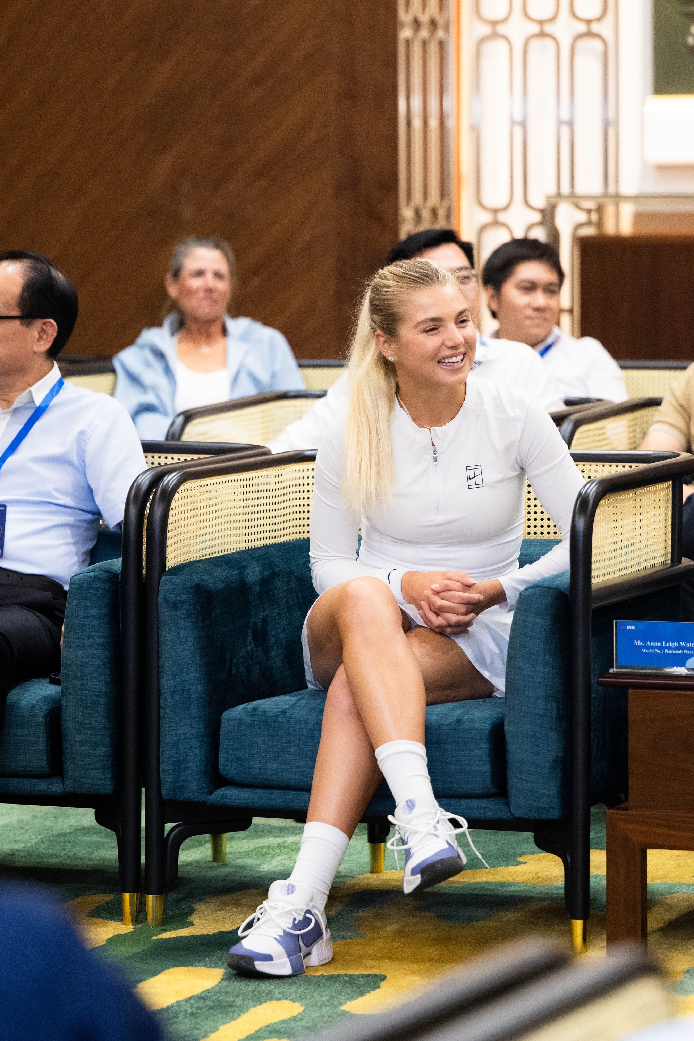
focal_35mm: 157
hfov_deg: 8.7
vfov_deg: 13.1
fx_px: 4542
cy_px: 520
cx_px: 347
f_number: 2.8
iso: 2500
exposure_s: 1/200
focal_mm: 105
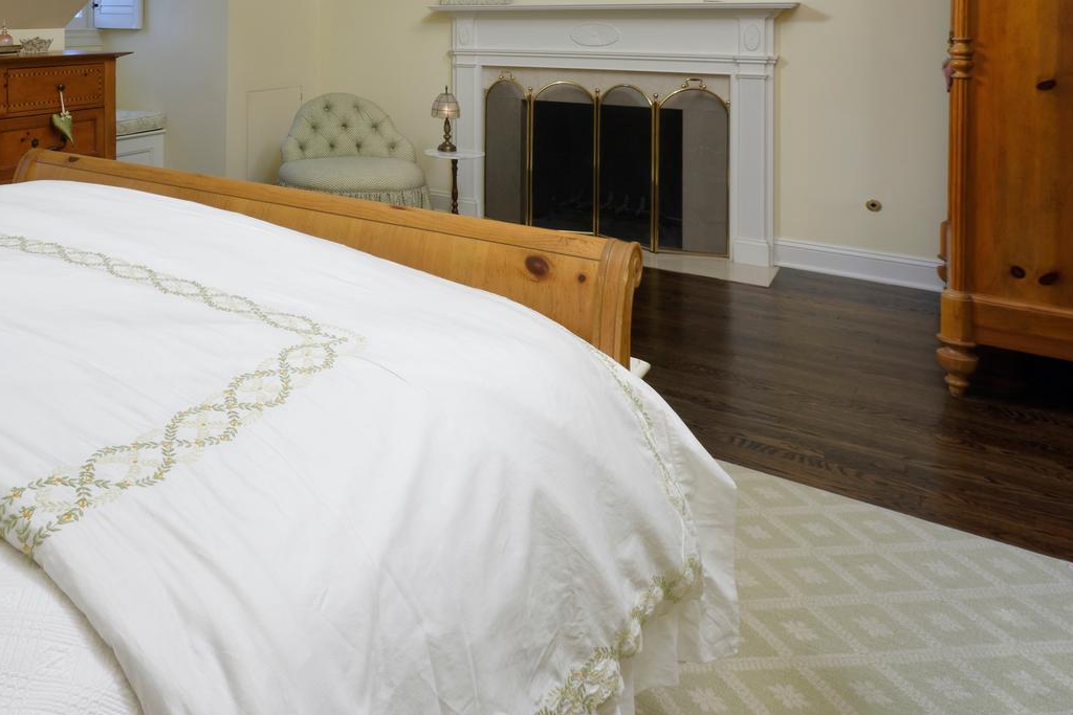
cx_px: 188
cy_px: 63
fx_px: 835
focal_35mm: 28
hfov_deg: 59.4
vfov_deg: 42.3
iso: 320
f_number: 16
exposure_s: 1/60
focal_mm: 14
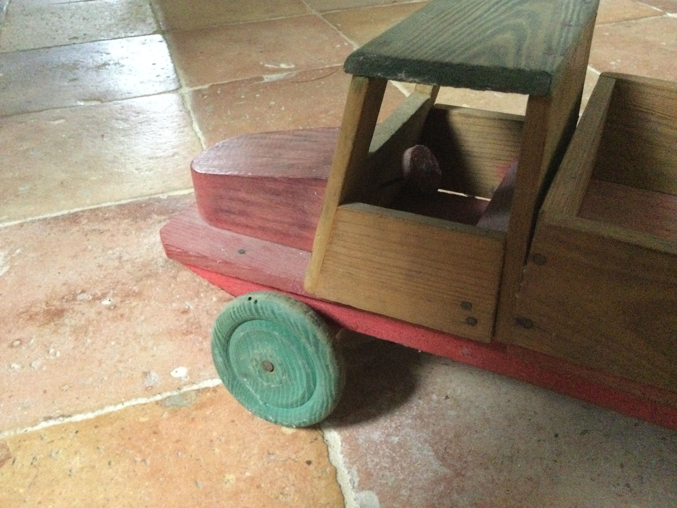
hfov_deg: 58.4
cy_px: 254
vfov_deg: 45.4
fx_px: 606
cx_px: 338
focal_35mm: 31
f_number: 2.4
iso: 640
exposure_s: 1/17
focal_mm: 3.3
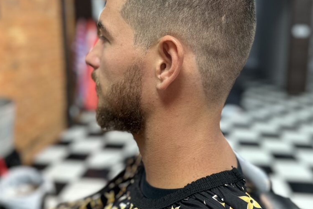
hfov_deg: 55.8
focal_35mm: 34
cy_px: 70
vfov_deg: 38.4
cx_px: 157
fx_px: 296
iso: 200
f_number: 1.78
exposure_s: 1/60
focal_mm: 6.86
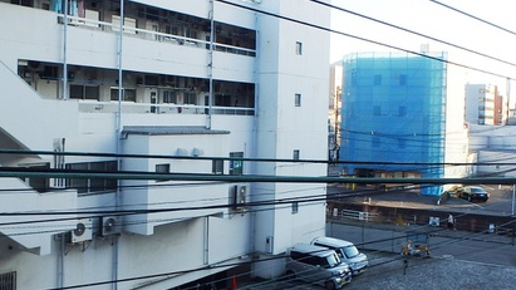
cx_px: 288
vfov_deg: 30.4
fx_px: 534
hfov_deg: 51.5
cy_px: 126
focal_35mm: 39
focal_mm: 3.7
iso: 125
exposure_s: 1/320
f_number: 3.5
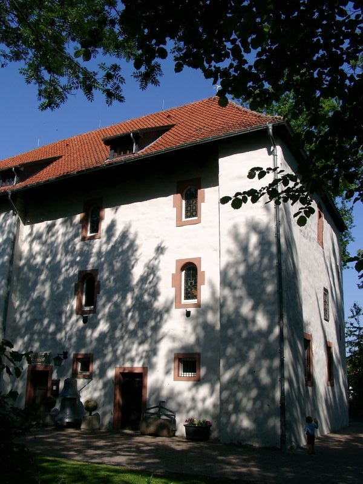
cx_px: 182
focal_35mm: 34
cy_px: 242
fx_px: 475
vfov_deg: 54.0
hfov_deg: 41.8
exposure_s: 1/1004
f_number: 4
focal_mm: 7.13
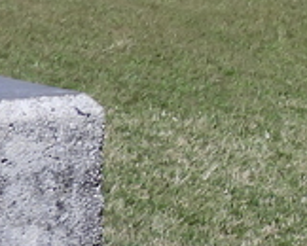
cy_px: -394
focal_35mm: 362
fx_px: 3293
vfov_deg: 4.2
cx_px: 1002
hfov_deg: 5.0
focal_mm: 8.4
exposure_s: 1/2000
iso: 100
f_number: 3.2
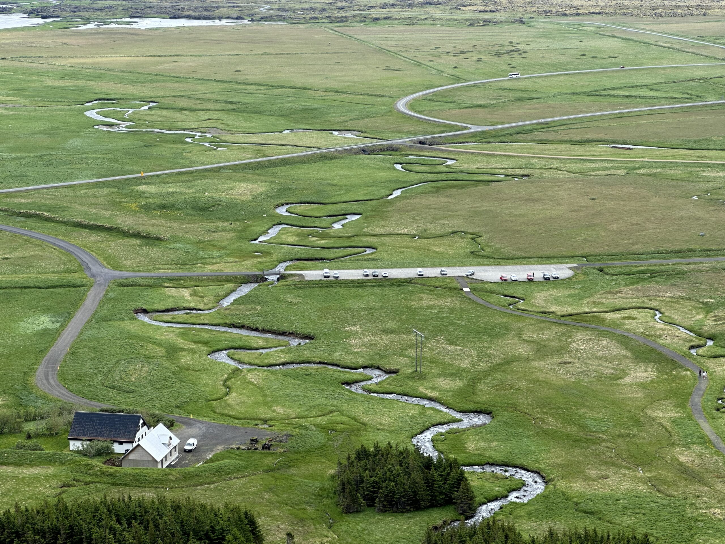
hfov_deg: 25.3
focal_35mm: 77
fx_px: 1613
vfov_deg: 19.1
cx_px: 362
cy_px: 272
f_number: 2.8
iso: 32
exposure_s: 1/221
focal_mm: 9
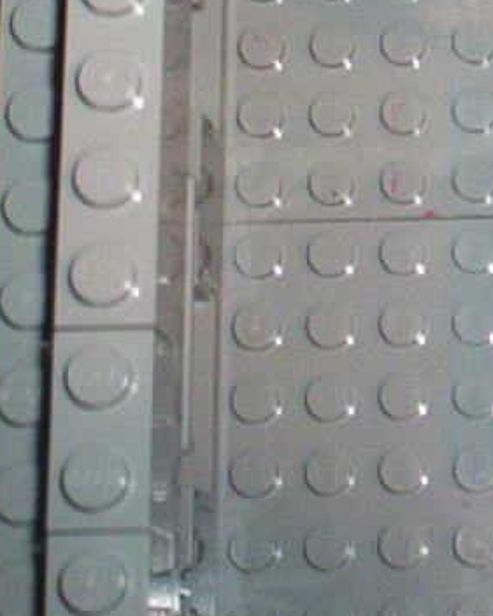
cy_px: 168
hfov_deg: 11.8
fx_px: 2279
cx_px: 742
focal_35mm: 125
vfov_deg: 15.3
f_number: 4.5
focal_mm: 4.99
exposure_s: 1/60
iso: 140
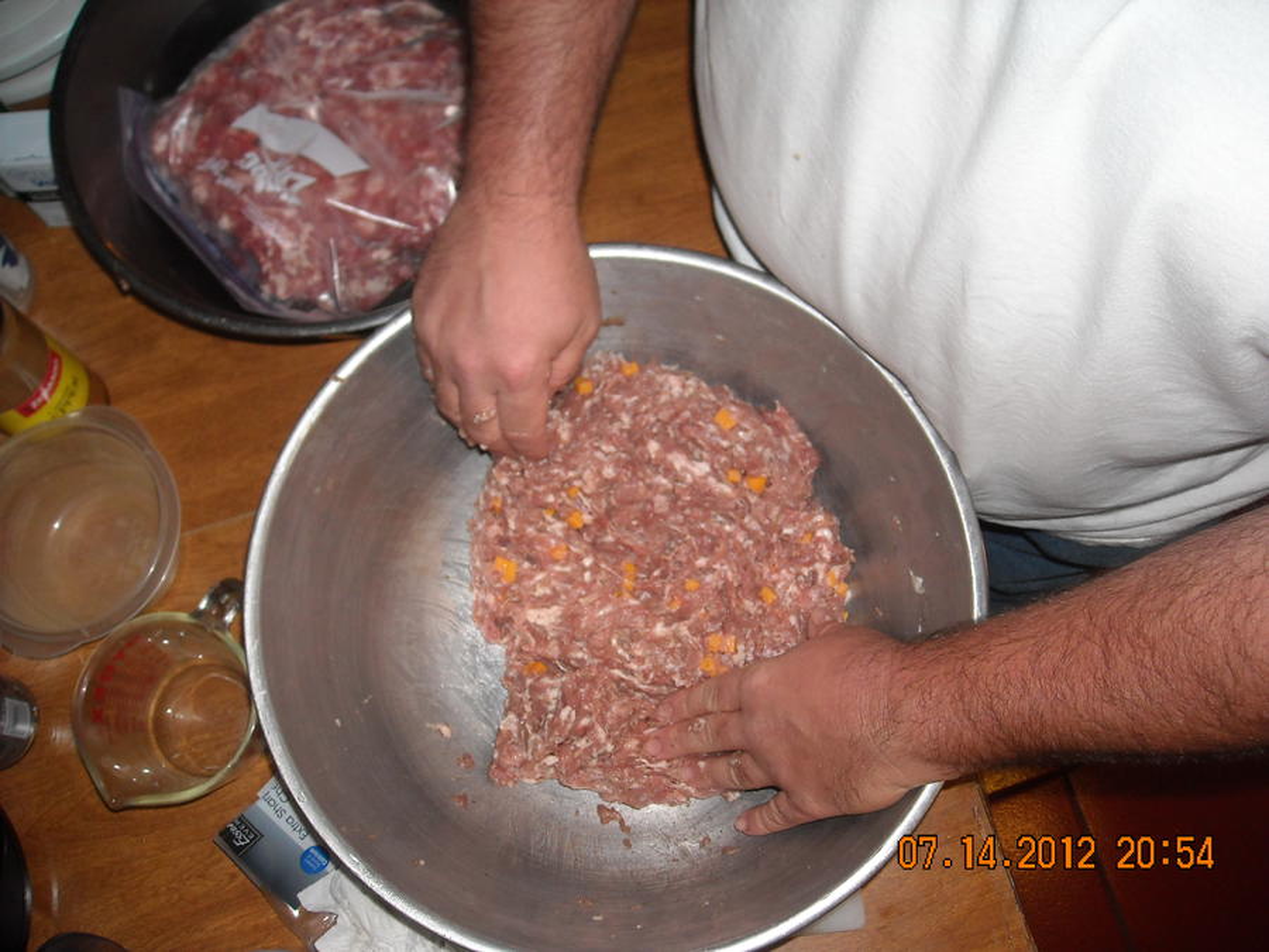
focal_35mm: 35
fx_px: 1283
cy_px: 476
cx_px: 634
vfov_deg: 40.7
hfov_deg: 52.6
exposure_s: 1/60
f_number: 2.8
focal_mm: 5.7
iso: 200
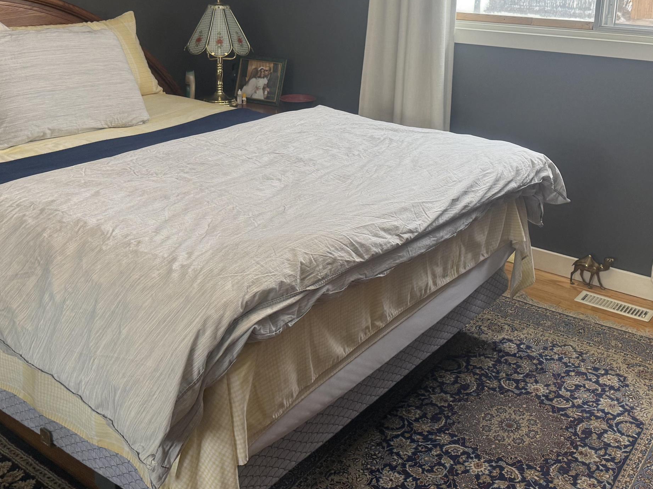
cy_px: 121
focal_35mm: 40
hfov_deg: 46.8
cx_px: 346
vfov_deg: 35.1
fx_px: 755
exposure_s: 1/60
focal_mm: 6.76
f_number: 1.78
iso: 125
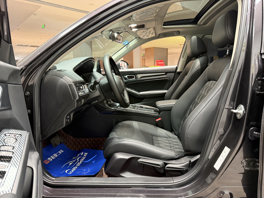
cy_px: 99
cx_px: 132
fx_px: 183
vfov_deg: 56.8
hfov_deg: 71.6
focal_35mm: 24
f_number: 1.78
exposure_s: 1/50
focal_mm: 6.76
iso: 640
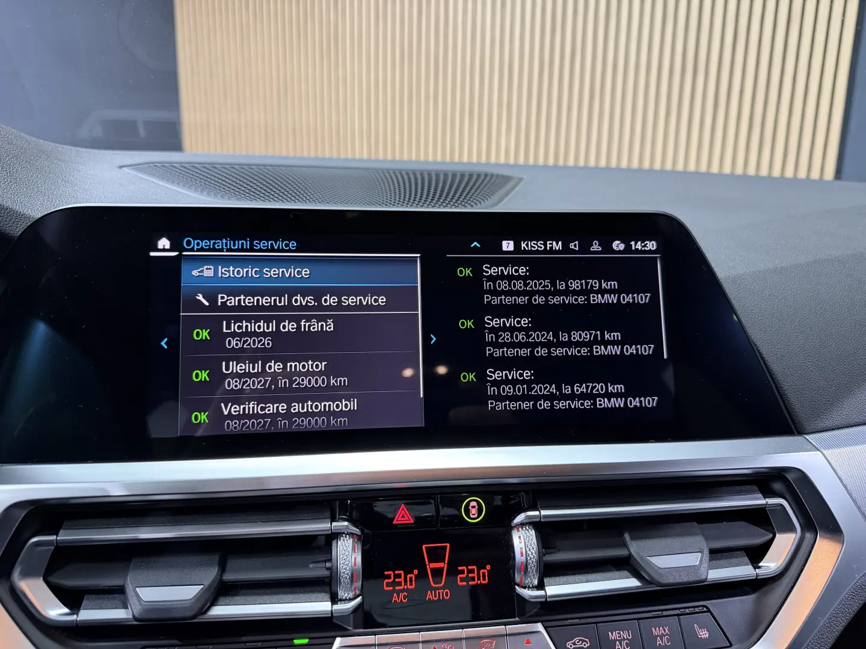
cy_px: 324
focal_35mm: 24
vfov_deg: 56.8
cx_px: 433
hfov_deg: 71.6
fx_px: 600
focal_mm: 6.76
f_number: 1.78
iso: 400
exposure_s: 1/50
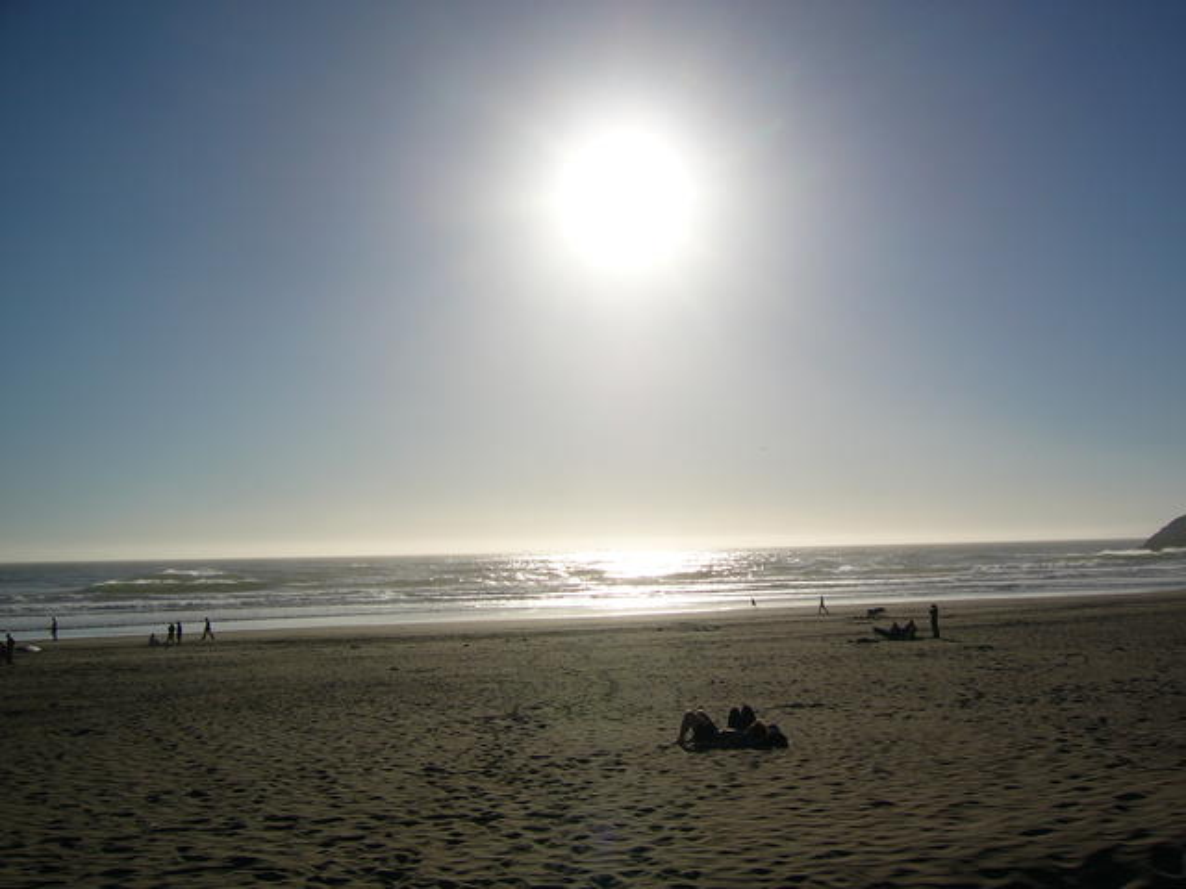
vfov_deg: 40.7
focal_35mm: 35
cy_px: 444
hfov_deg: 52.6
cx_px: 593
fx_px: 1199
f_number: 8
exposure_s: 1/1300
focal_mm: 5.8
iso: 50
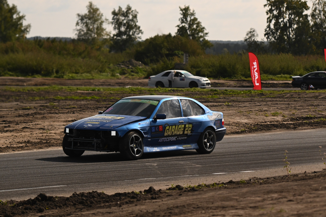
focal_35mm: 168
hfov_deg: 12.2
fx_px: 1521
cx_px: 163
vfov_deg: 8.2
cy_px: 108
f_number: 2.8
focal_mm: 112
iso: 1000
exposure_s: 1/32000
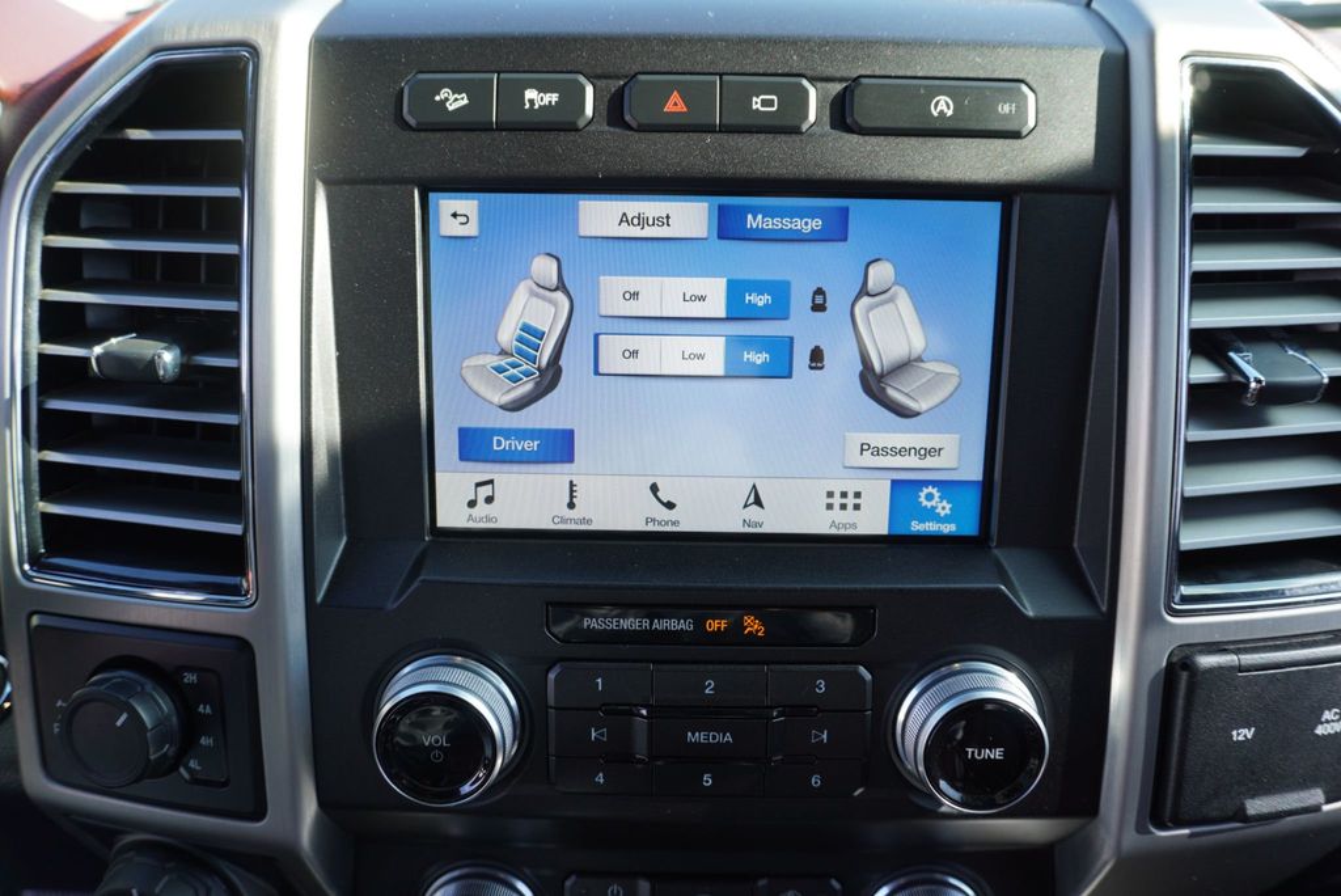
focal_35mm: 24
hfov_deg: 73.7
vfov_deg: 53.2
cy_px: 448
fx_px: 894
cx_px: 670
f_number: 4
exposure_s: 1/80
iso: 100
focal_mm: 16
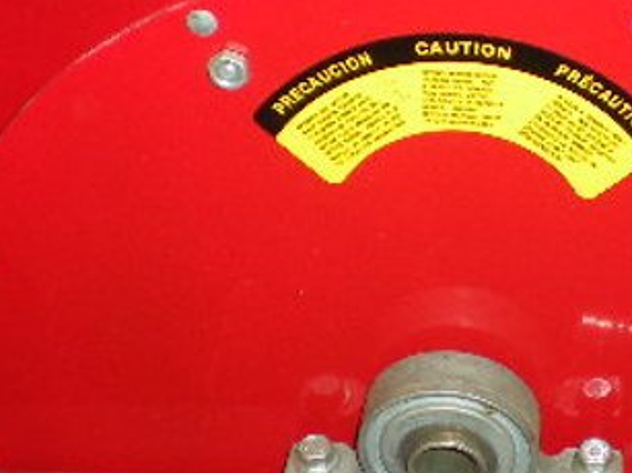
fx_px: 1807
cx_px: 473
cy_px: 249
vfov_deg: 14.9
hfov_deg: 19.7
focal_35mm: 99
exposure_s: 1/60
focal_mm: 6.3
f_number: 3.1
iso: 84
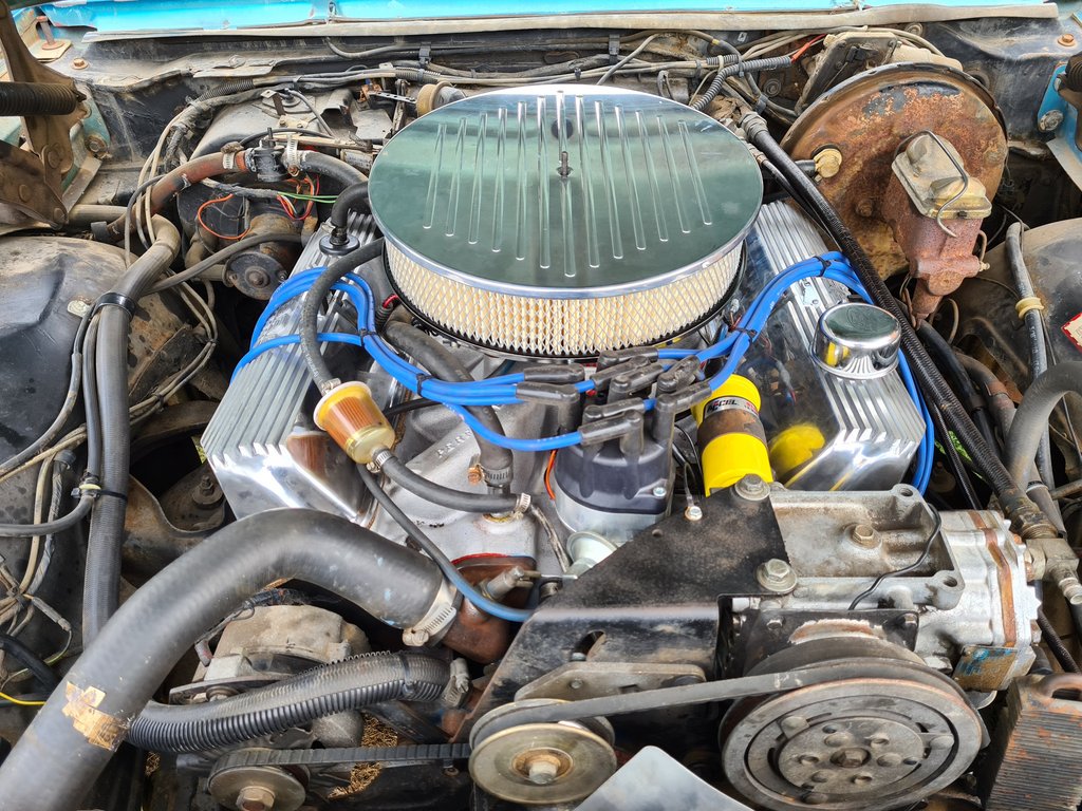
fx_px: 813
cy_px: 406
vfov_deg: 53.1
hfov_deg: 67.3
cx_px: 541
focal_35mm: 26
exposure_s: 1/142
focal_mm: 5.4
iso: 50
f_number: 1.8
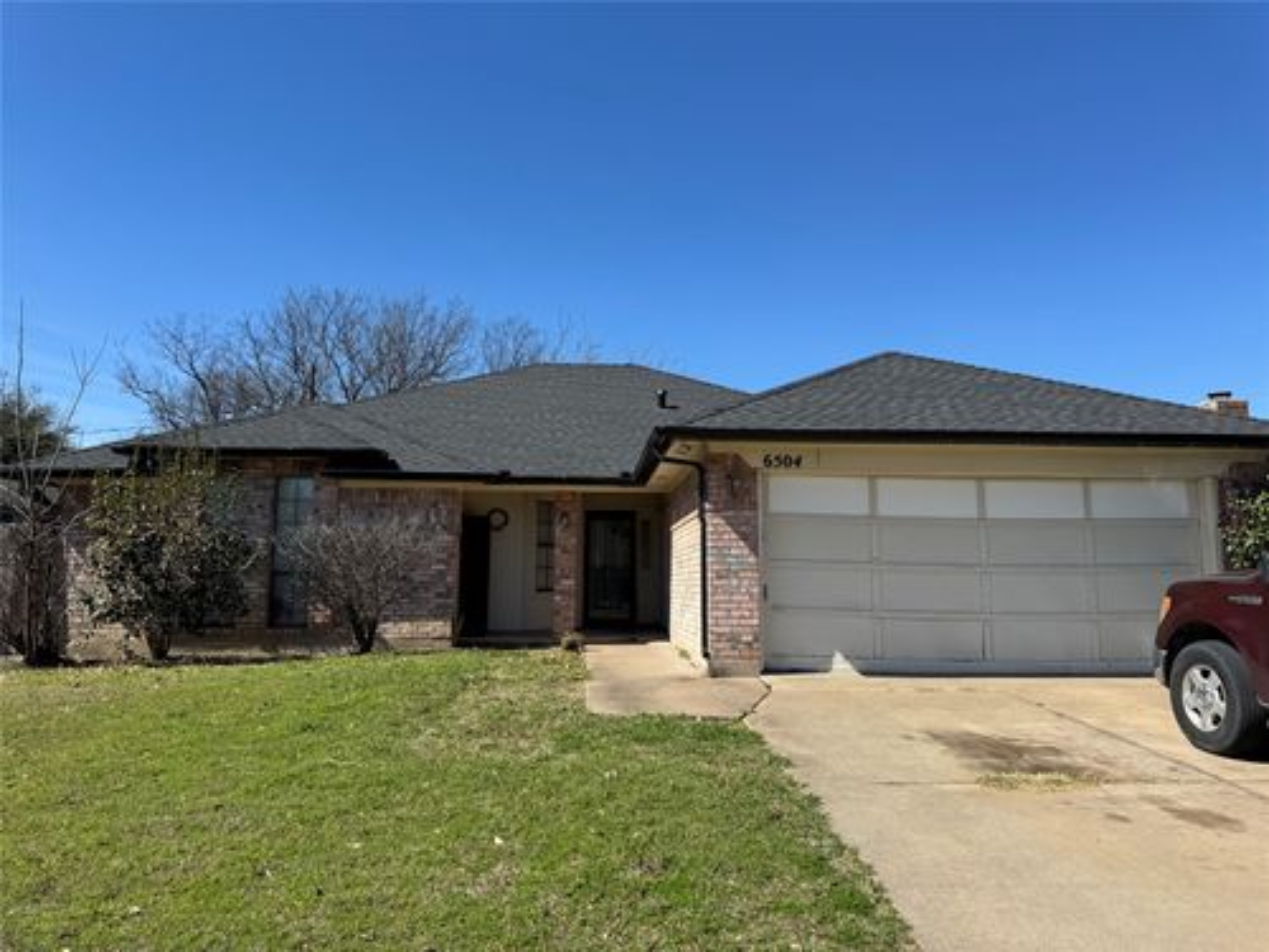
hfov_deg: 71.6
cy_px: 476
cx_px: 634
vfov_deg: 56.8
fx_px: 880
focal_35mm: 24
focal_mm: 6.76
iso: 80
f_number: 1.78
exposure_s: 1/4310
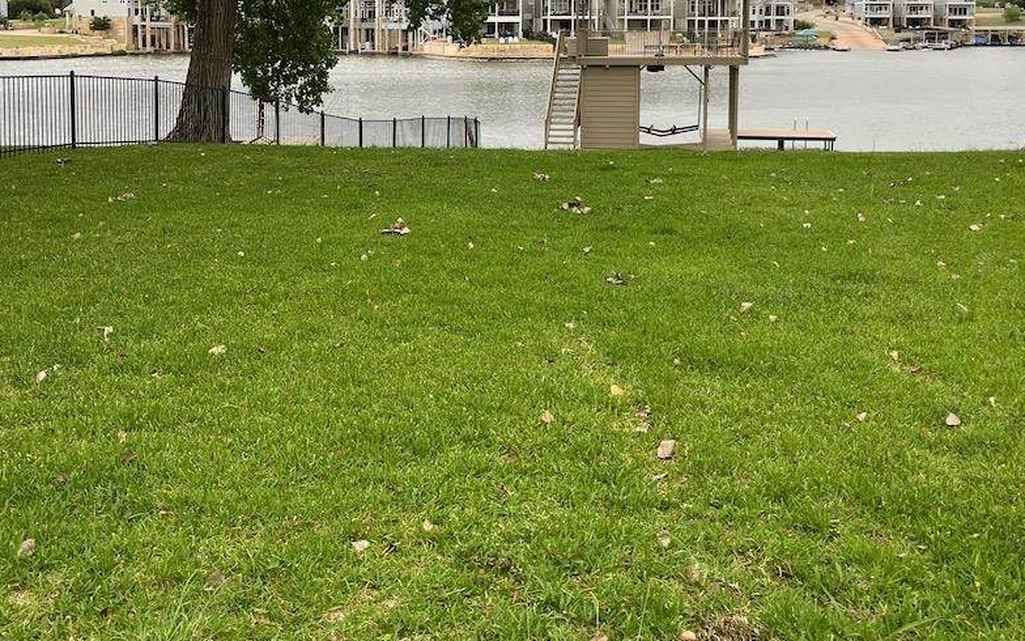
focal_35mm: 45
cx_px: 464
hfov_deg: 44.3
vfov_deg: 28.0
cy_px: 135
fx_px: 1257
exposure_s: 1/130
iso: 32
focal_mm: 5.1
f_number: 1.6
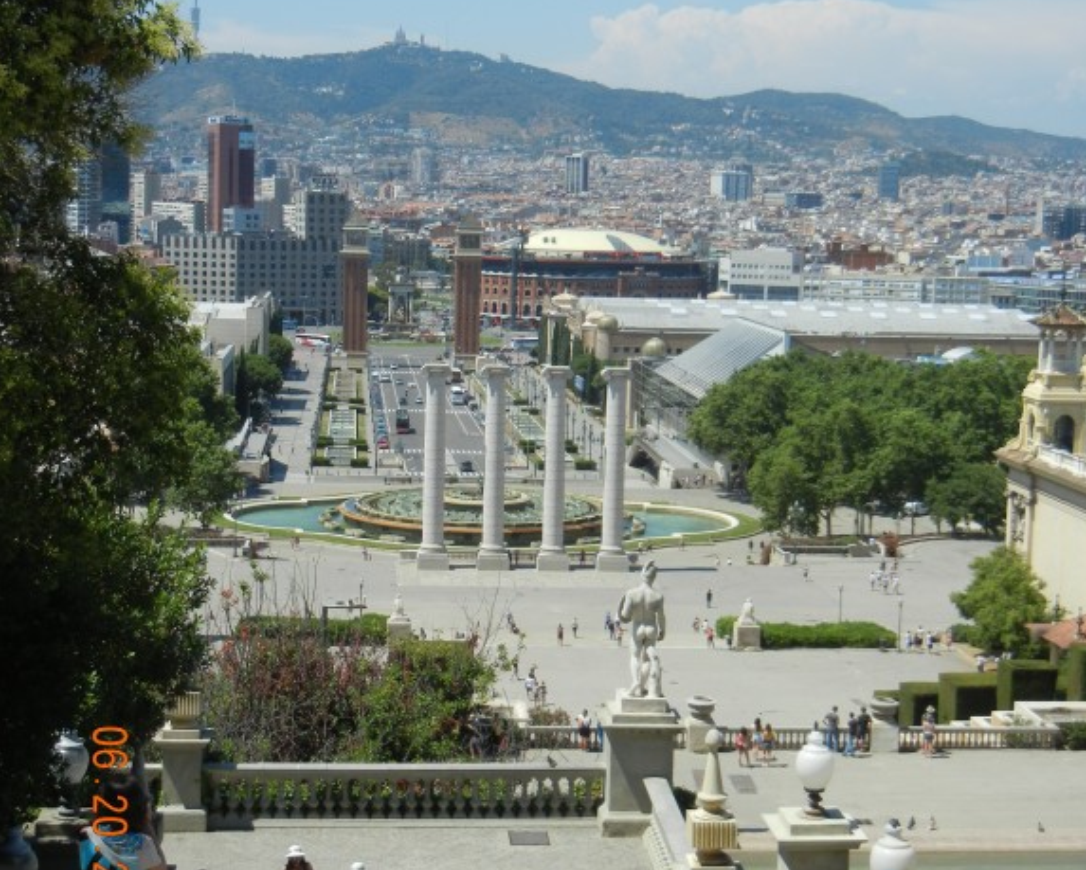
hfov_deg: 27.9
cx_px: 542
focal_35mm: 68
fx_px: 2187
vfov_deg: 22.5
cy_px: 445
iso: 160
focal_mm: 9.3
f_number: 7.8
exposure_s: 1/363
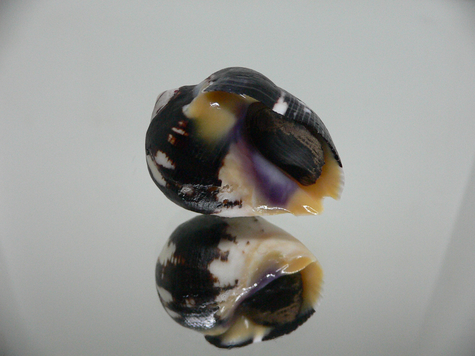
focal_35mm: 35
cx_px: 238
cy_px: 178
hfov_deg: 52.6
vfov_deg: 40.7
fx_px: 480
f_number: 2.8
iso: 200
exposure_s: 1/50
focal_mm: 4.6
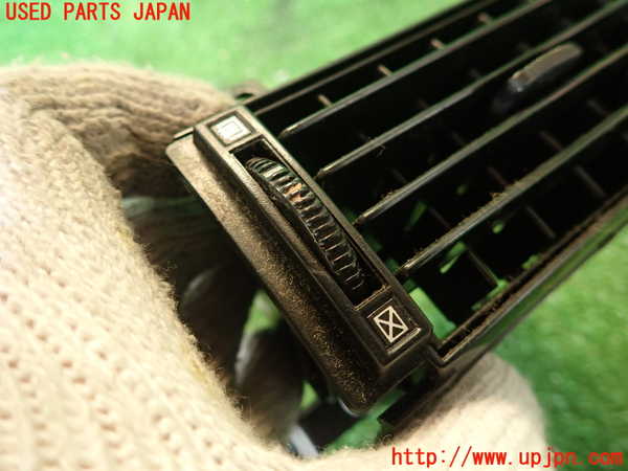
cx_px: 314
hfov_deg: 69.4
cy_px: 236
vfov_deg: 54.9
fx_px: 454
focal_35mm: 25
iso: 400
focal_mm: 4.5
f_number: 2
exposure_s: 1/30
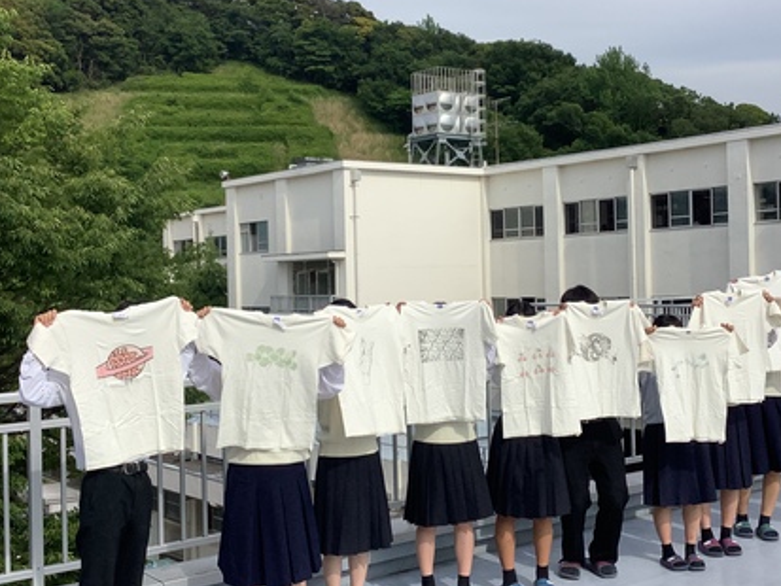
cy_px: 267
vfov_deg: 30.3
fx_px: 1083
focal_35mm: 48
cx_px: 446
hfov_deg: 39.6
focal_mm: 3.3
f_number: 2.4
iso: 25
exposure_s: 1/2331
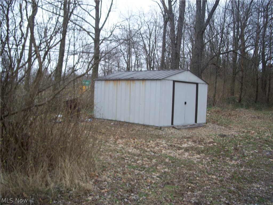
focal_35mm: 37
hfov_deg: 50.1
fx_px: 292
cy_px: 102
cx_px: 136
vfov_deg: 38.7
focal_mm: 7.8
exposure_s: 1/80
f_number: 2.8
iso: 64
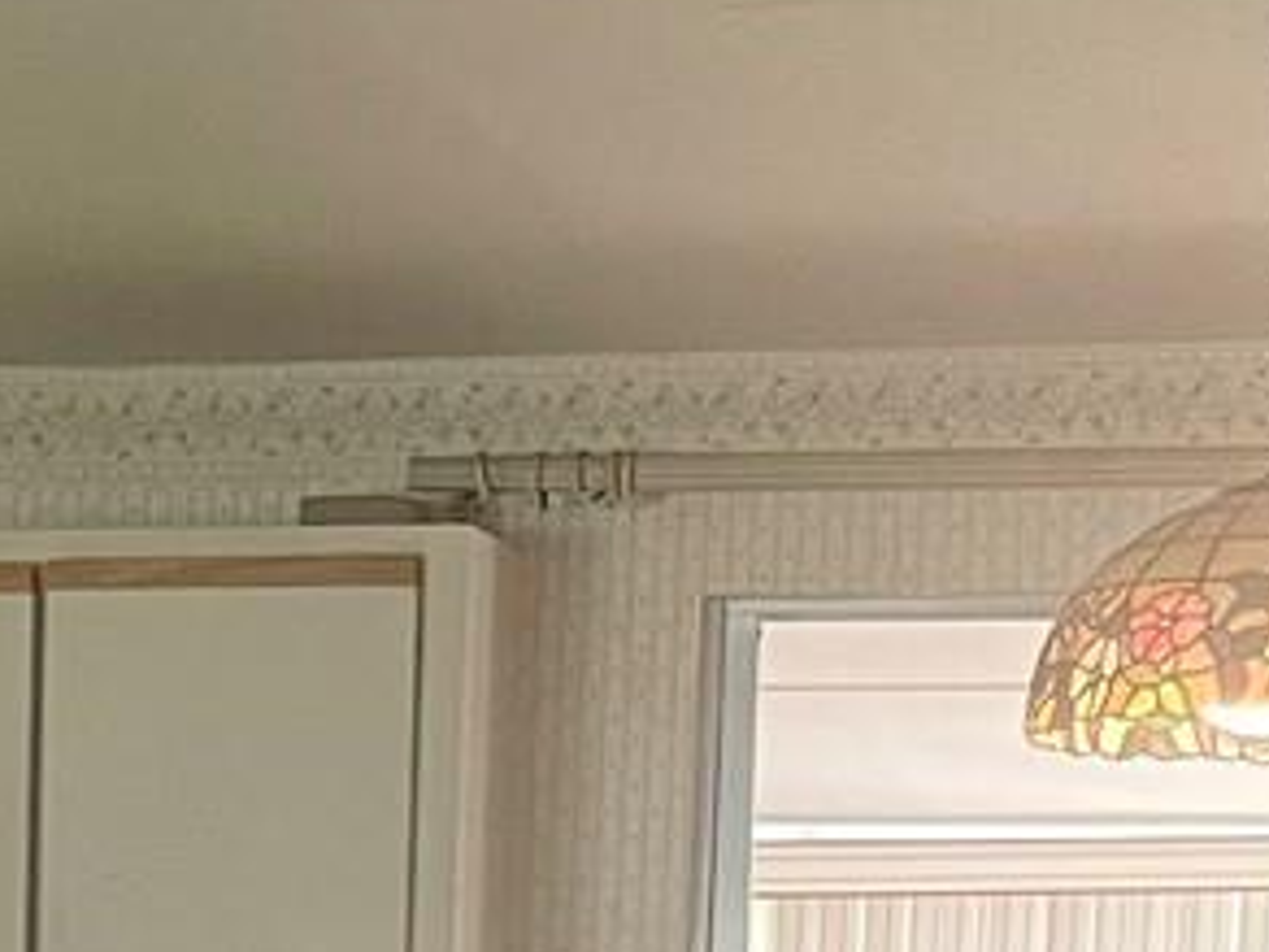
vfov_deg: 10.2
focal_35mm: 137
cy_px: 1778
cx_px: -22
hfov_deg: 14.2
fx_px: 5022
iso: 125
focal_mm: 5.1
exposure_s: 1/60
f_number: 1.6
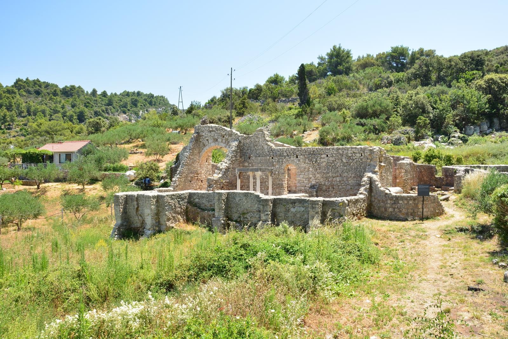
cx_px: 254
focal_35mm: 27
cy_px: 170
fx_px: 381
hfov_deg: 67.4
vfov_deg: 47.9
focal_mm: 18
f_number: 11
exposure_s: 1/30
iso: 200
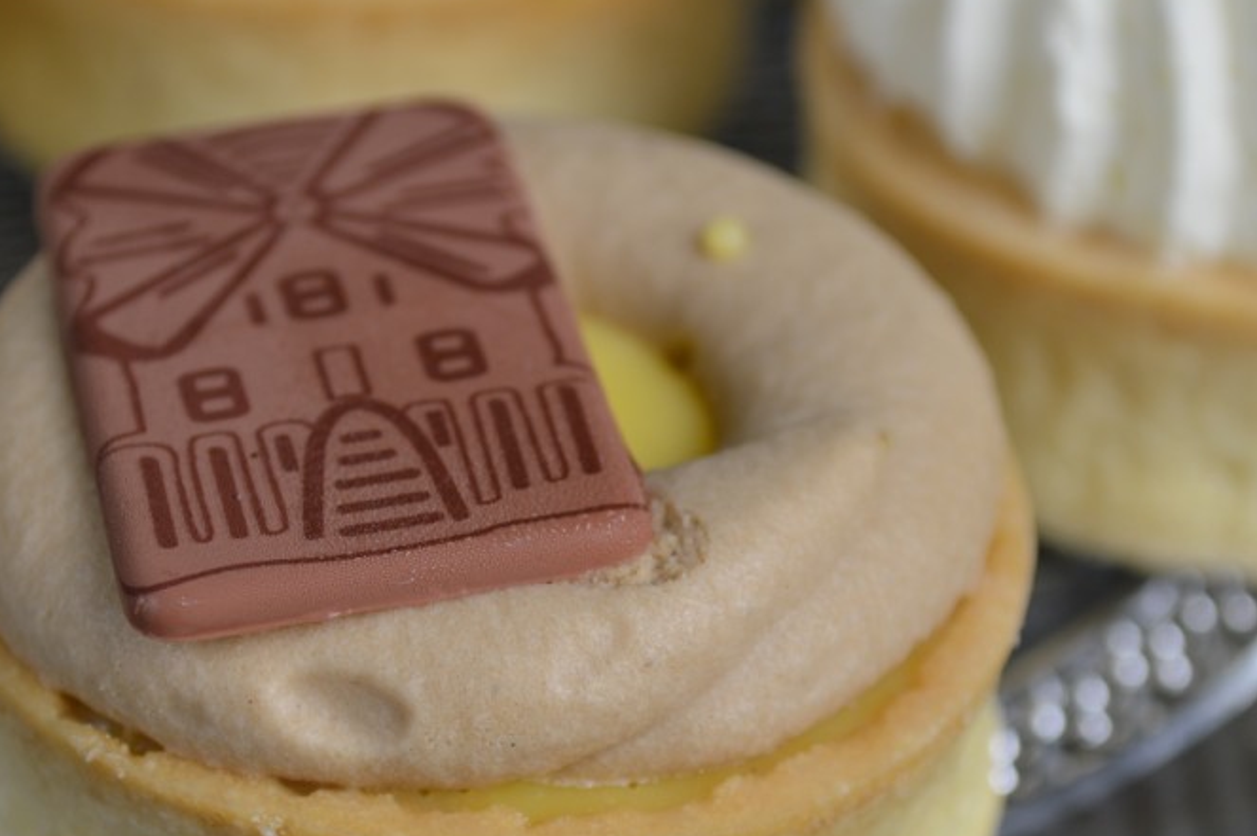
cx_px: 594
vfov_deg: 11.9
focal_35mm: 115
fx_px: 4012
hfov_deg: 17.8
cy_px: 554
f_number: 5.6
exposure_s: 1/13
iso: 100
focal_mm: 44
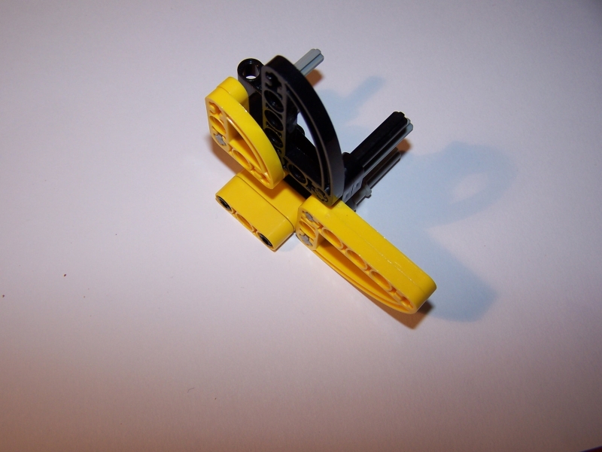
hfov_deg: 49.0
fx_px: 661
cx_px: 301
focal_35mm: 38
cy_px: 226
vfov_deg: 37.7
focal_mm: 6.3
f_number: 2.8
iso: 80
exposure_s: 1/60
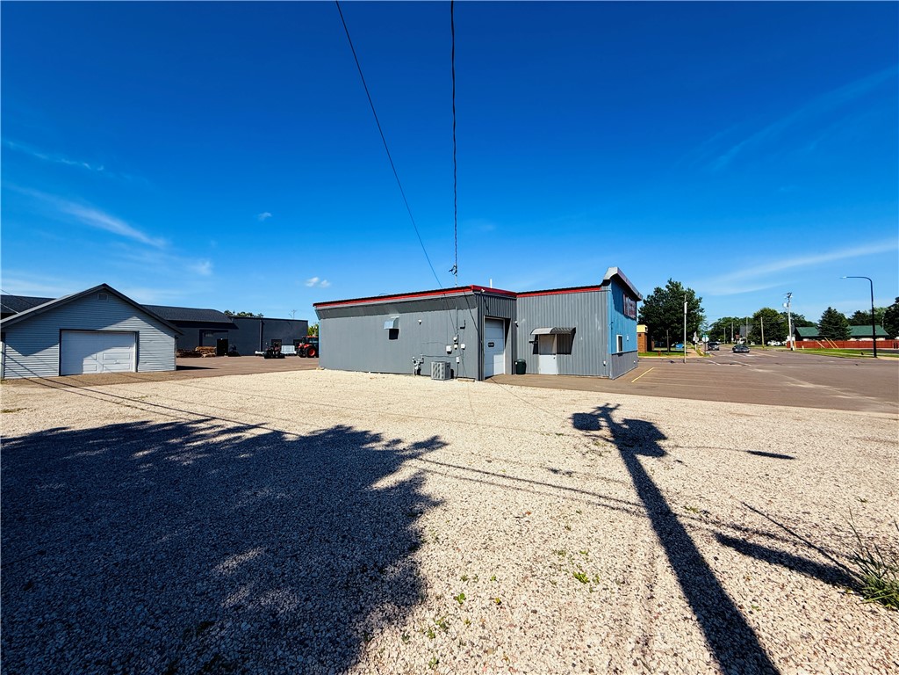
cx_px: 450
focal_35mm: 14
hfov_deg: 102.1
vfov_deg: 85.7
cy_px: 338
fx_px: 364
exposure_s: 1/2976
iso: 50
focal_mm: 2.22
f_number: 2.2
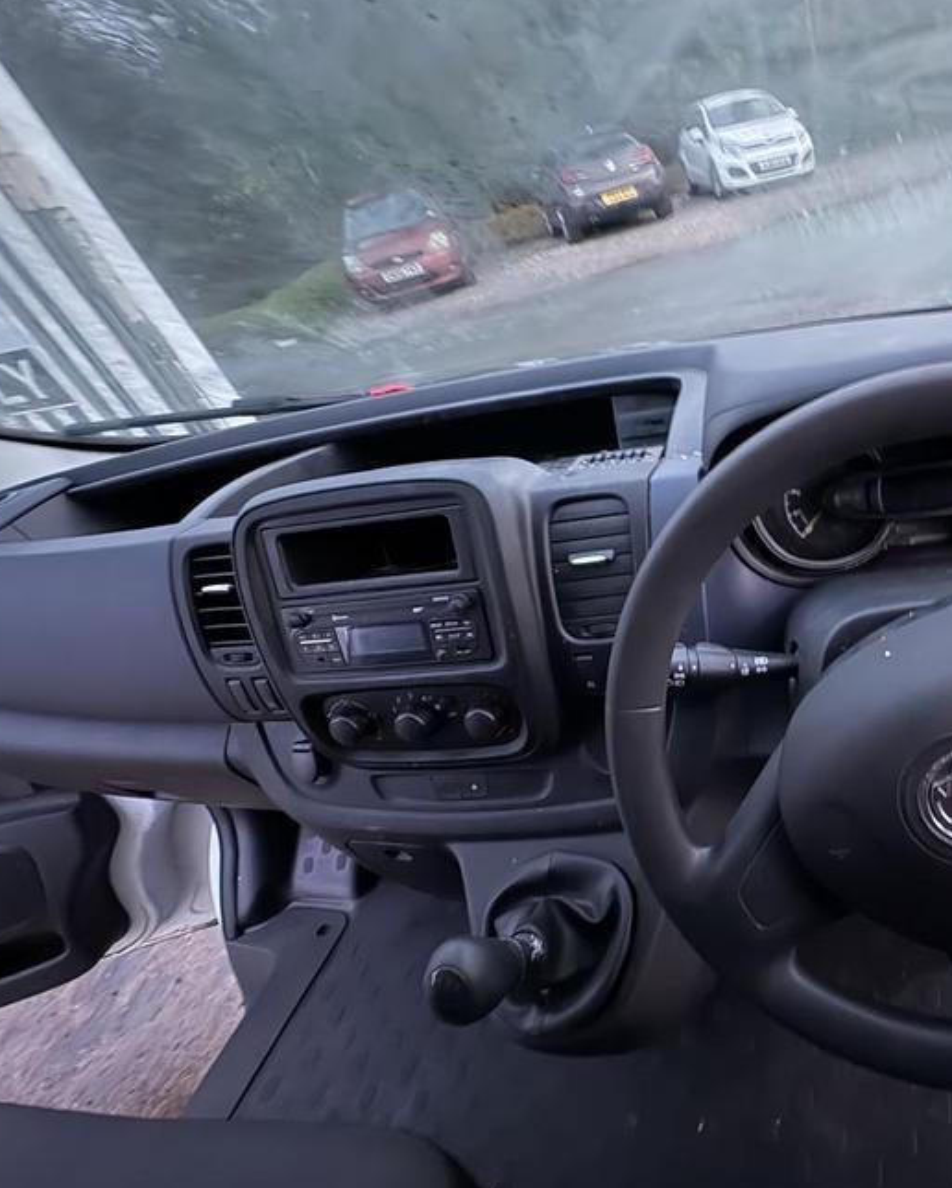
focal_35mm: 19
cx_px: 769
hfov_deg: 64.3
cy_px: 607
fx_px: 669
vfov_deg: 83.2
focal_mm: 2.22
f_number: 2.2
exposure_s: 1/15
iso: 640
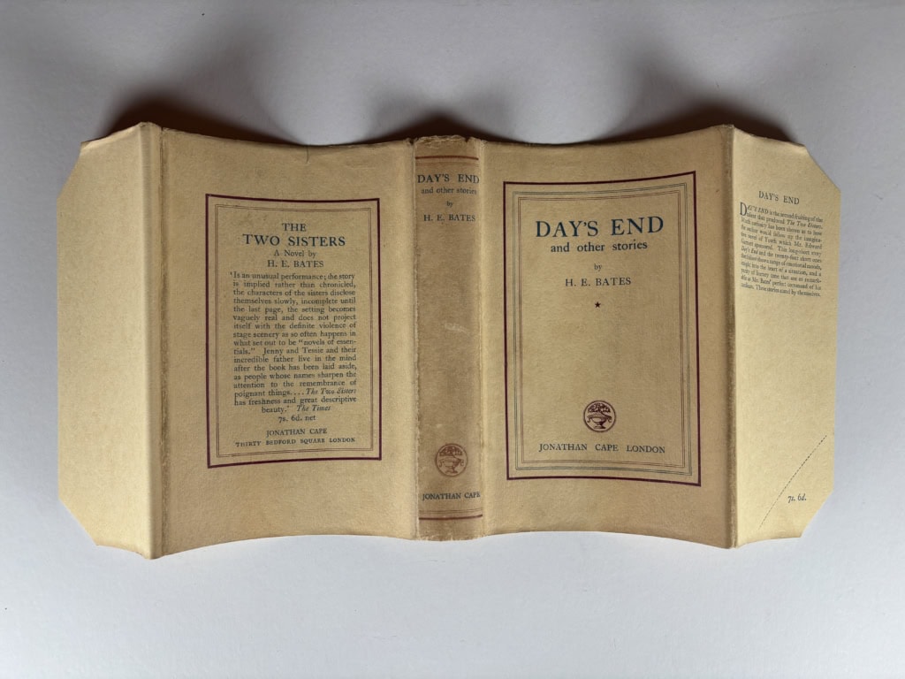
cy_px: 340
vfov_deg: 53.1
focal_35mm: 26
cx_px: 452
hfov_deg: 67.3
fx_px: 680
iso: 32
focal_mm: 6
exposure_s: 1/106
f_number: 1.6
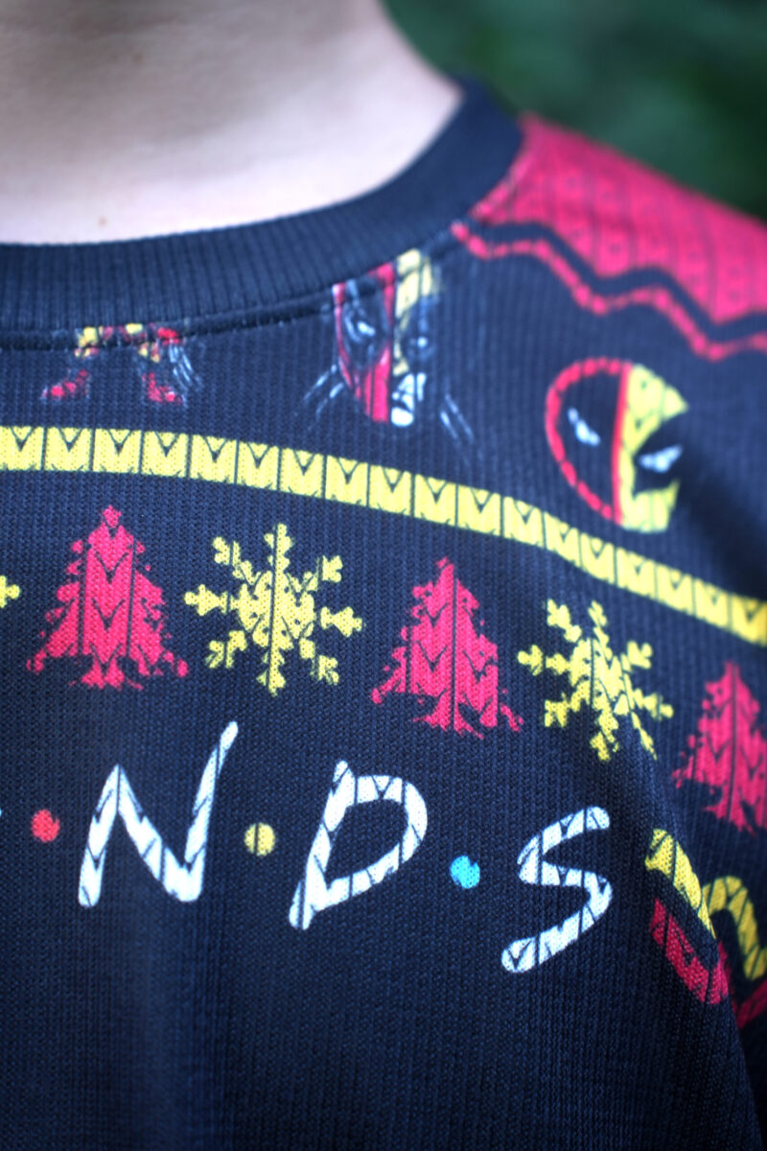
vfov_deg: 27.0
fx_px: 2397
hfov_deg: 18.2
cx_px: 384
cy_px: 576
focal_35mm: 75
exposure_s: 1/100
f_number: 3.2
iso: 200
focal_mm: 75
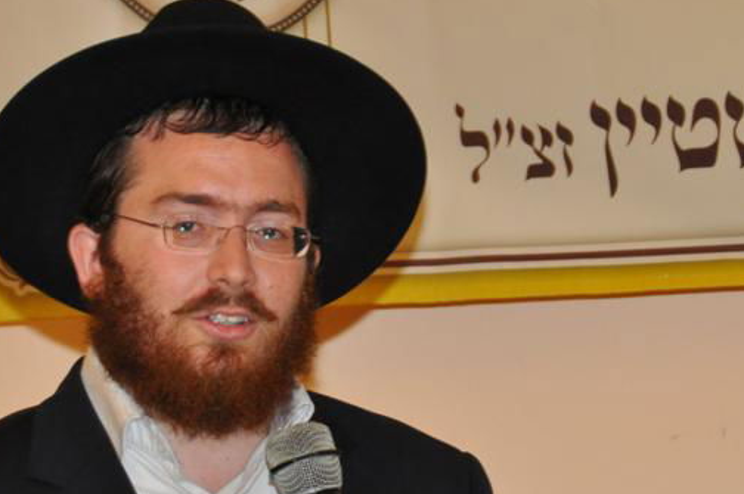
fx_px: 6607
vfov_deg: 4.3
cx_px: 244
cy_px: 280
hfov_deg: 6.4
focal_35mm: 320
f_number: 5.3
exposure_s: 1/60
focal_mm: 105
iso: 800
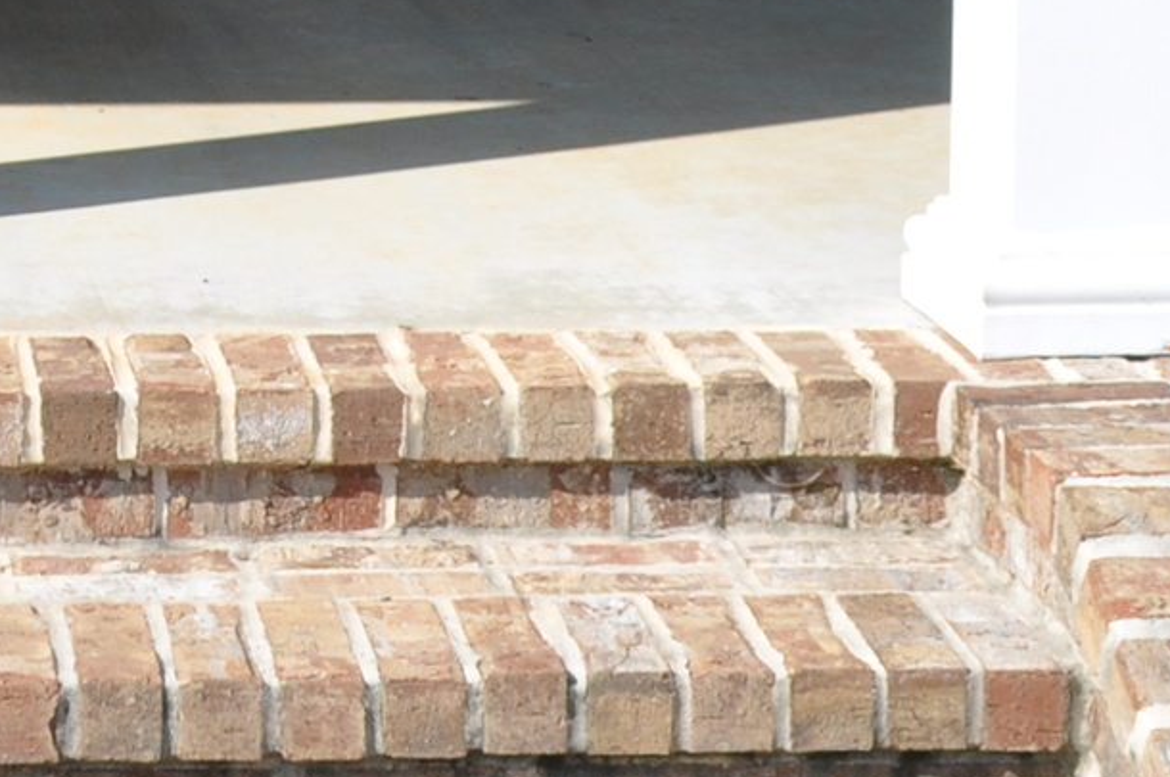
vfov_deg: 9.7
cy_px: -401
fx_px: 4414
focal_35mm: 136
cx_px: -159
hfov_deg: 14.7
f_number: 9
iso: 200
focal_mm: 18
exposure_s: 1/320
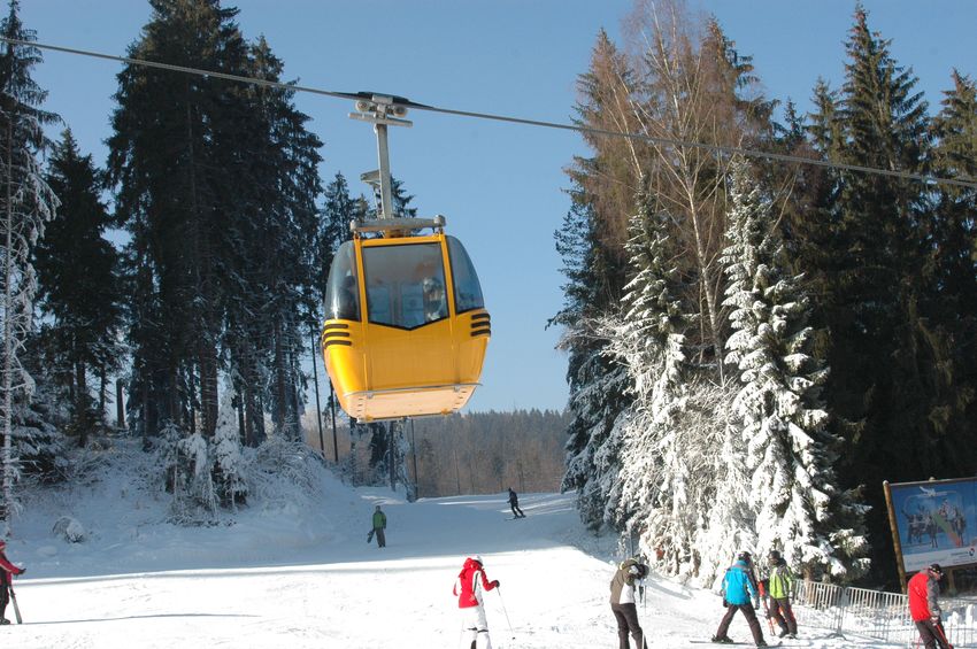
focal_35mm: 42
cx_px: 488
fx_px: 1139
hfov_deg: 46.4
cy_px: 324
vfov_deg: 31.8
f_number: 11
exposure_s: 1/500
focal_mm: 28
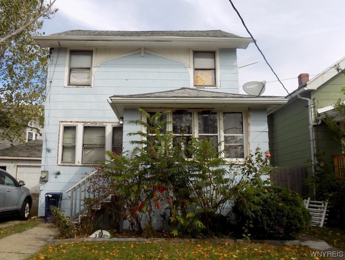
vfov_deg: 59.0
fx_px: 230
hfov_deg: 73.8
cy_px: 130
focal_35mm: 23
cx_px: 172
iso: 80
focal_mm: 4
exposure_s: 1/800
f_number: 3.1
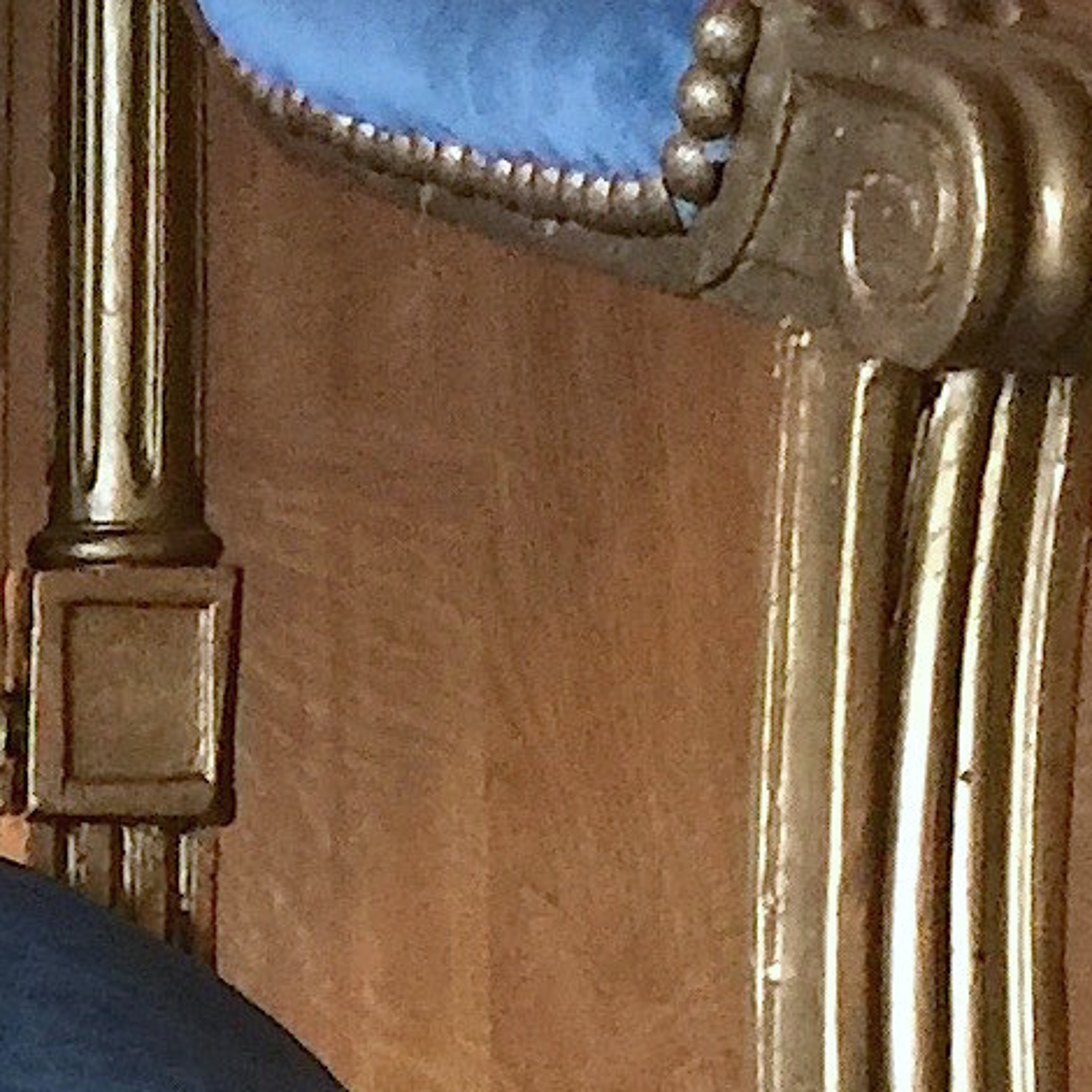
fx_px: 6353
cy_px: 1262
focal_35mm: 178
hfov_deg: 9.2
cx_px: -1134
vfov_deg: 9.7
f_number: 2.2
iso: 100
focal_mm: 4.15
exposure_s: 1/10
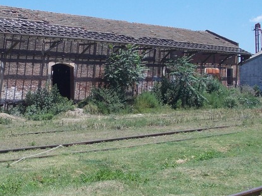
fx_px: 597
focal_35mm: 79
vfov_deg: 18.6
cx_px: 55
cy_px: 83
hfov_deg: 24.4
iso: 80
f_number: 6.5
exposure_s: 1/200
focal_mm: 6.1
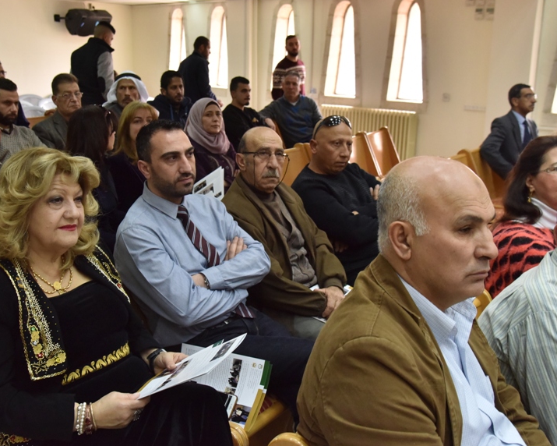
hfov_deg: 42.9
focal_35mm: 43
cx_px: 253
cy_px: 222
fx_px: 709
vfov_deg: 34.9
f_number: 5.6
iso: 2500
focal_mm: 32
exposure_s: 1/125
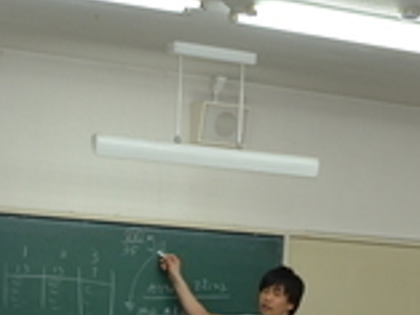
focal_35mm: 132
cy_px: 324
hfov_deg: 14.9
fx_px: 1603
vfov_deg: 11.1
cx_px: 217
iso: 320
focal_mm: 20
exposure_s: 1/125
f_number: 3.8
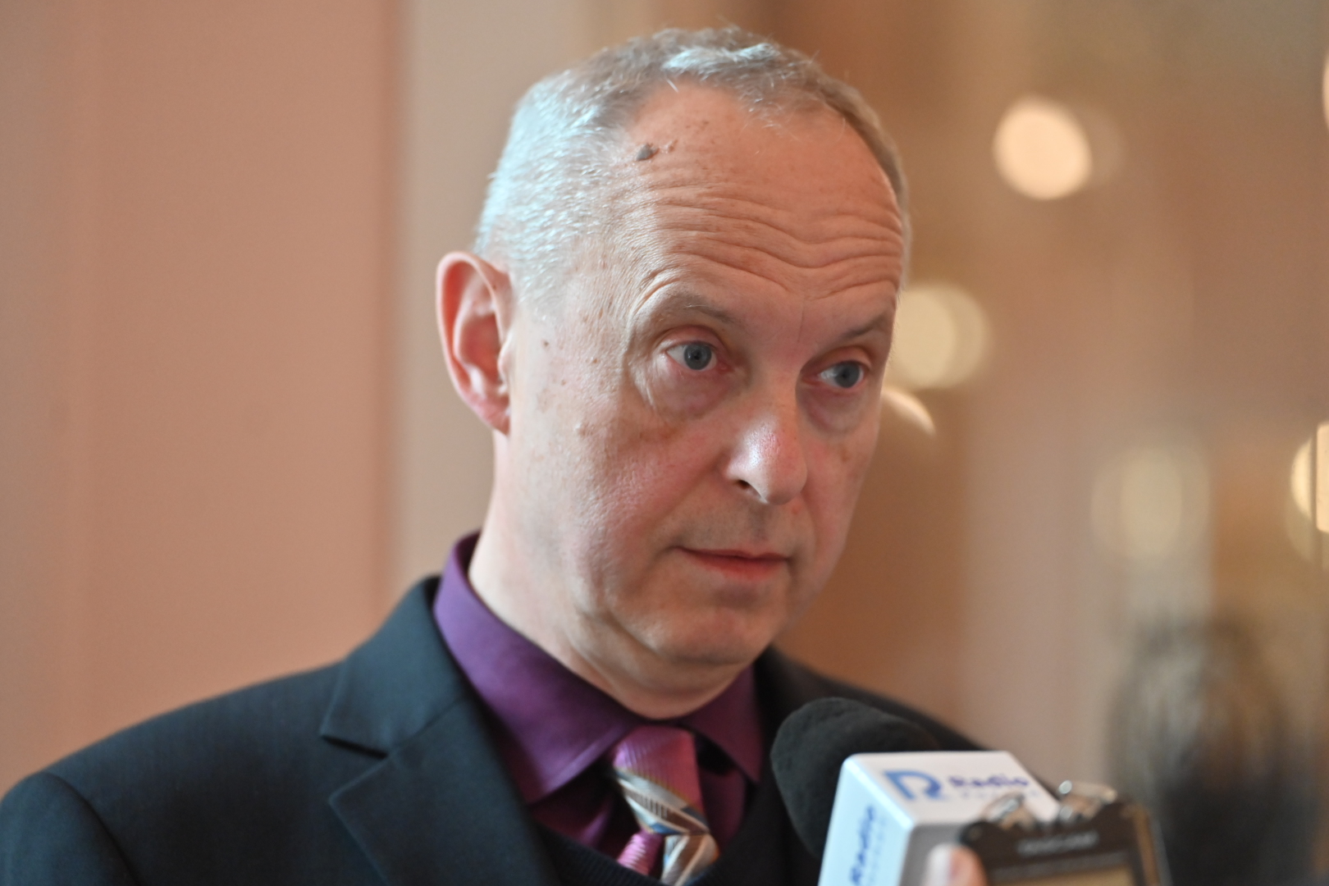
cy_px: 443
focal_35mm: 135
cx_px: 664
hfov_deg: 15.2
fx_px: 4983
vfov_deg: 10.2
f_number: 2.8
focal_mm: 135
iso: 2500
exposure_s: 1/400
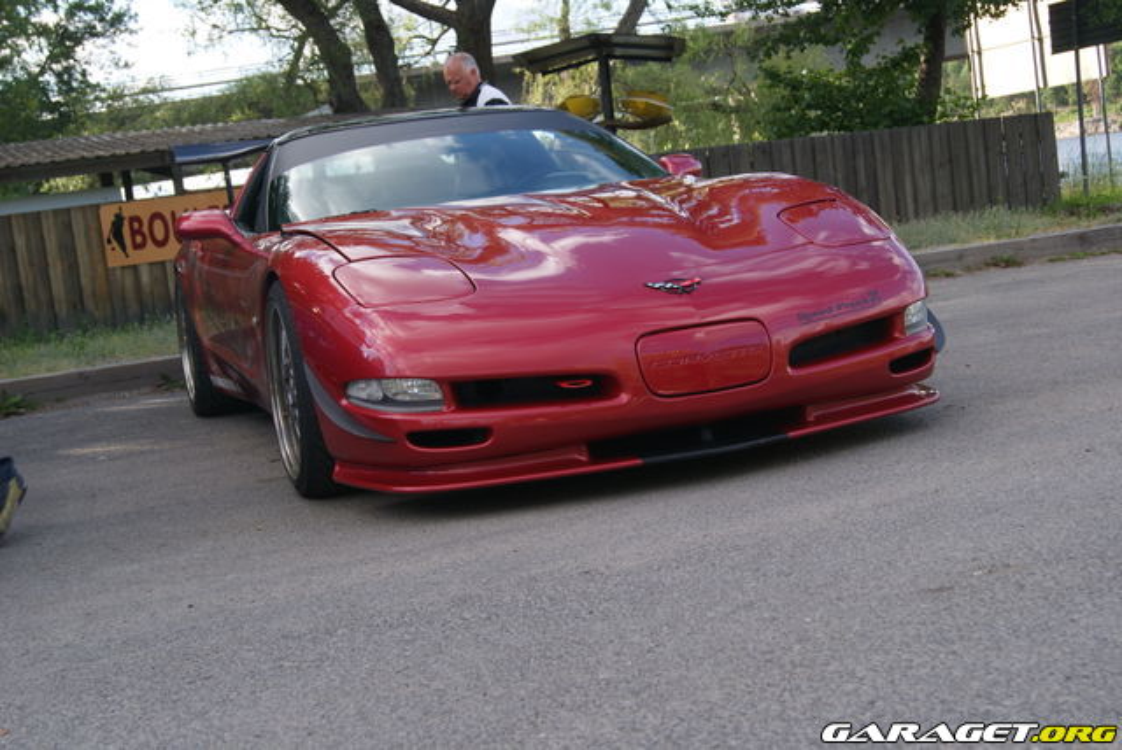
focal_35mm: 45
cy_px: 375
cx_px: 561
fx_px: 1404
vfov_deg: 29.9
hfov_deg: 43.6
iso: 100
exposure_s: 1/100
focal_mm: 30
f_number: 6.3
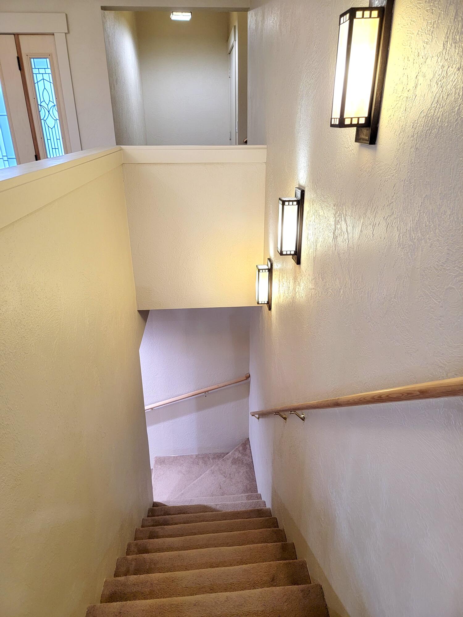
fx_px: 428
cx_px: 232
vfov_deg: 71.6
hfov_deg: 56.8
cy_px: 308
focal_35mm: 24
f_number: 1.8
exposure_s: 1/59
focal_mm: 6.7
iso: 200
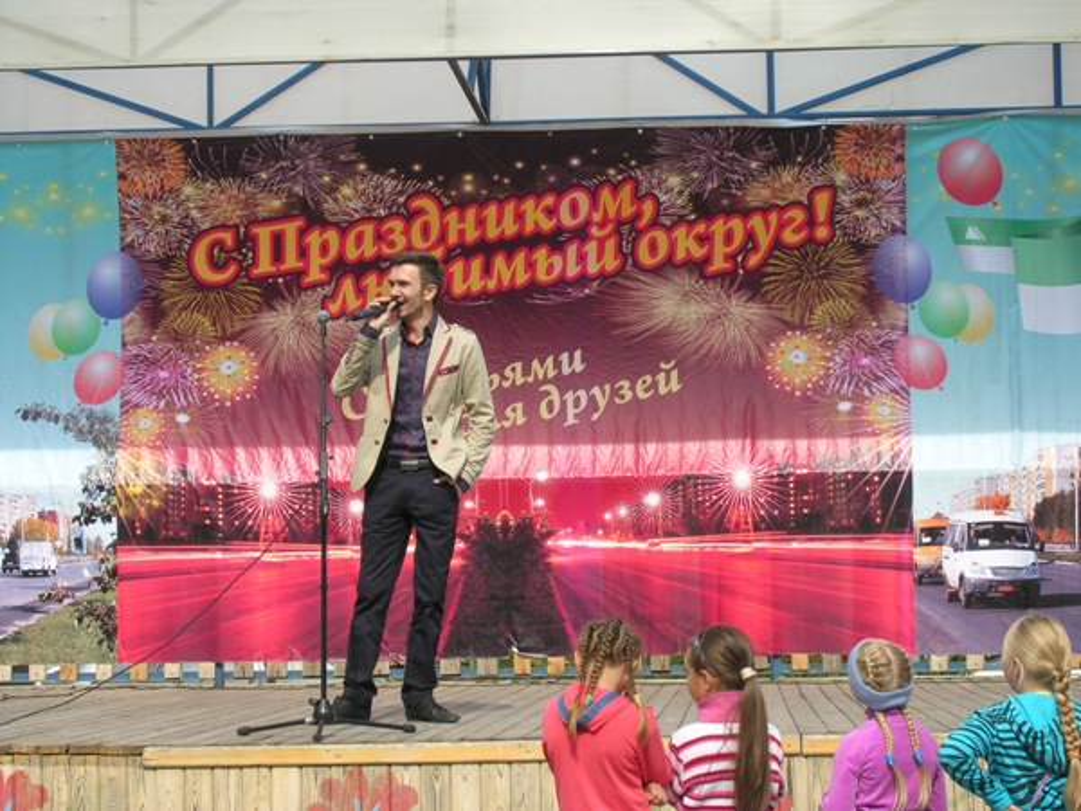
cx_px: 540
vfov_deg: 17.4
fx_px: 2654
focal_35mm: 85
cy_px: 406
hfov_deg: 23.0
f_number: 6.9
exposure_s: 1/111
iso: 50
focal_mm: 21.6
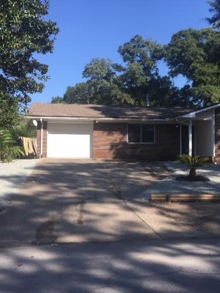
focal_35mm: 39
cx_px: 120
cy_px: 147
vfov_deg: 47.9
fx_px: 330
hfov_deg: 36.8
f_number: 2.2
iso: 40
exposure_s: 1/1364
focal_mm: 4.15
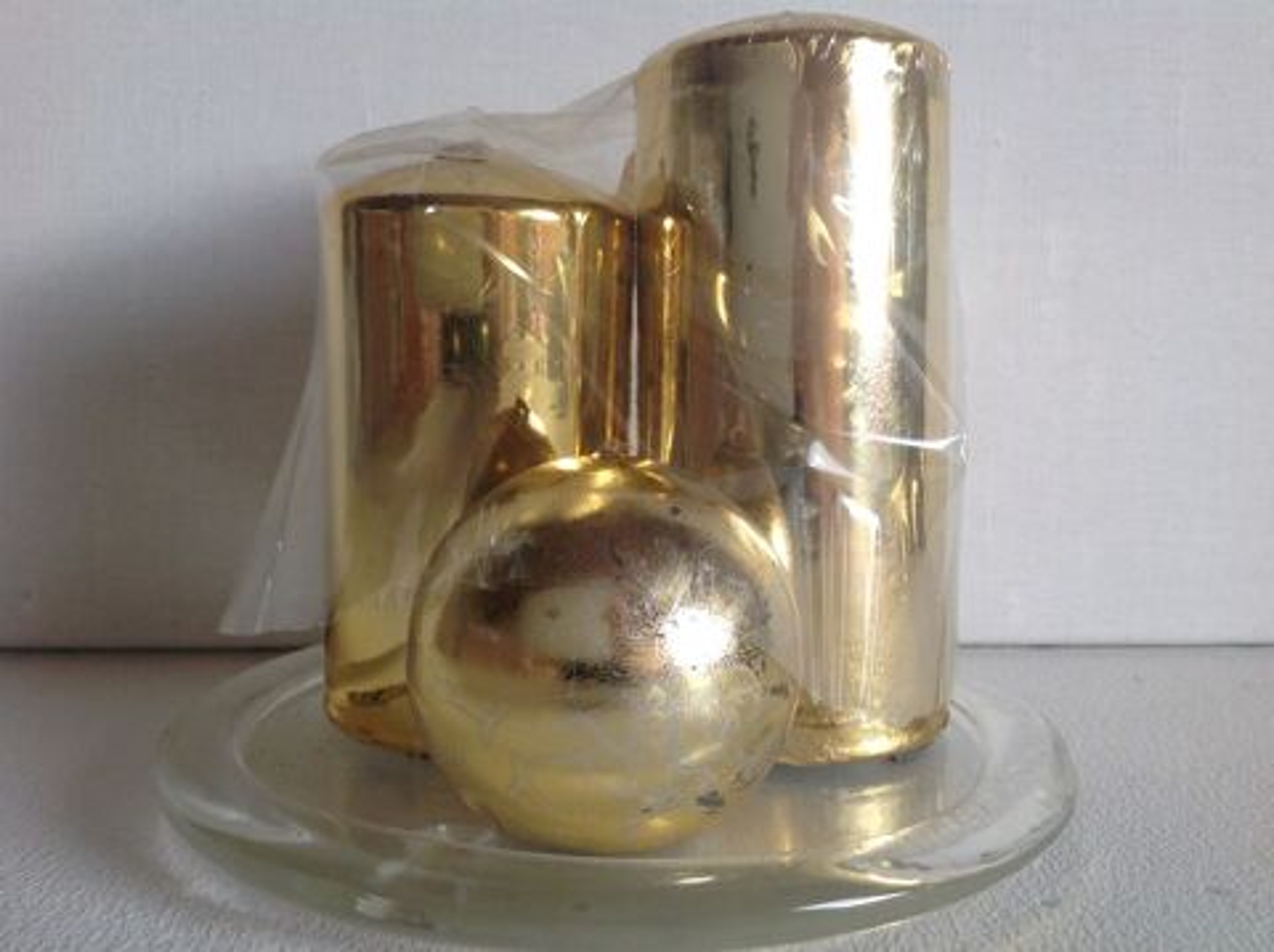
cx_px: 637
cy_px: 476
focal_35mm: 35
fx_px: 1287
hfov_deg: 52.7
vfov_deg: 40.6
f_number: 2.4
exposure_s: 1/40
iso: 64
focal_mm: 4.28
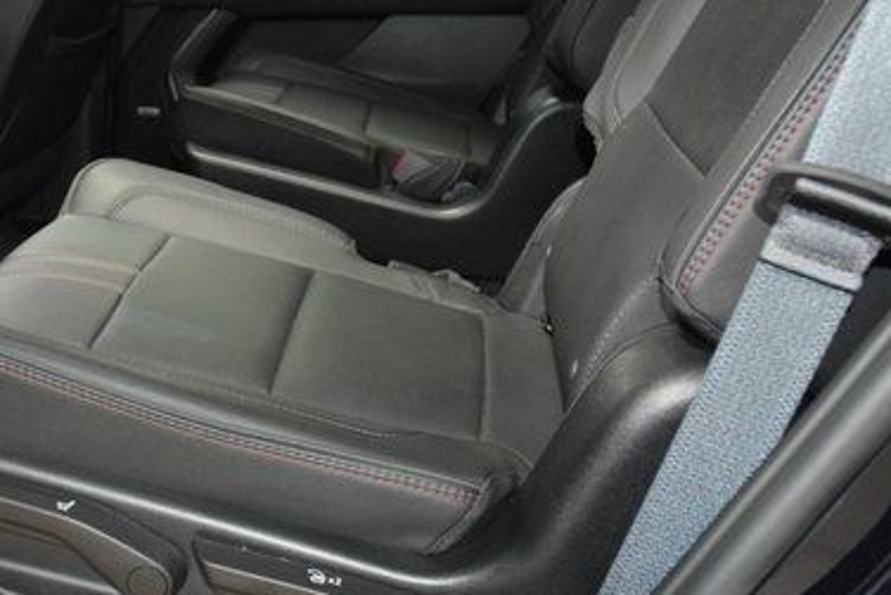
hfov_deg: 40.6
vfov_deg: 29.2
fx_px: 1139
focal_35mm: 46
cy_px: 347
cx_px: 152
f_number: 3.5
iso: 3200
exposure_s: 1/50
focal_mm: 18
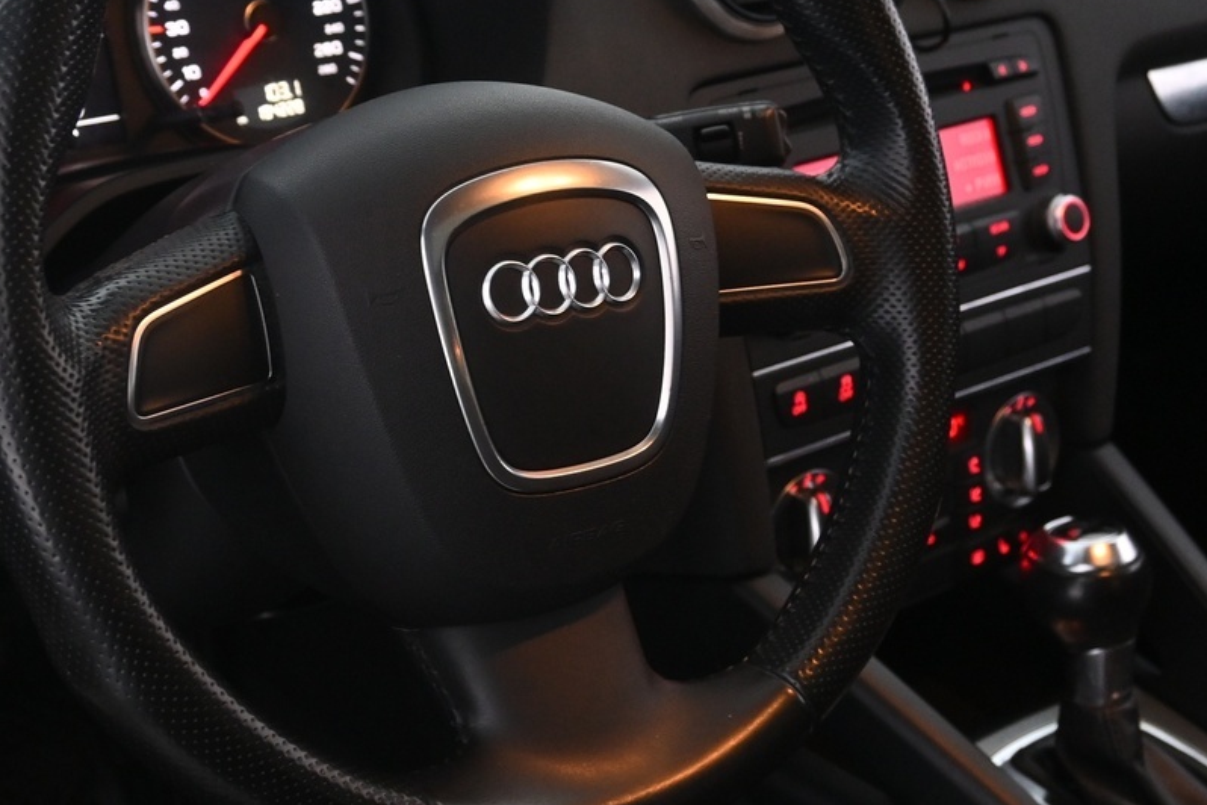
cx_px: 475
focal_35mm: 66
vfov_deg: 20.8
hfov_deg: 30.6
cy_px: 389
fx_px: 2196
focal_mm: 21.5
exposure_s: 1/30
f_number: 4
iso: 1400
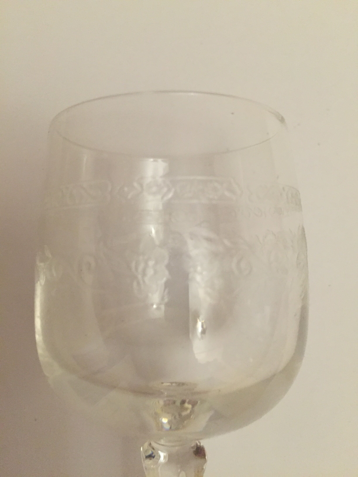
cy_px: 238
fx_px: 400
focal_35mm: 29
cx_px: 179
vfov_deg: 61.7
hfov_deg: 48.2
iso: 250
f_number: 2.2
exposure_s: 1/20
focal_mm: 4.15
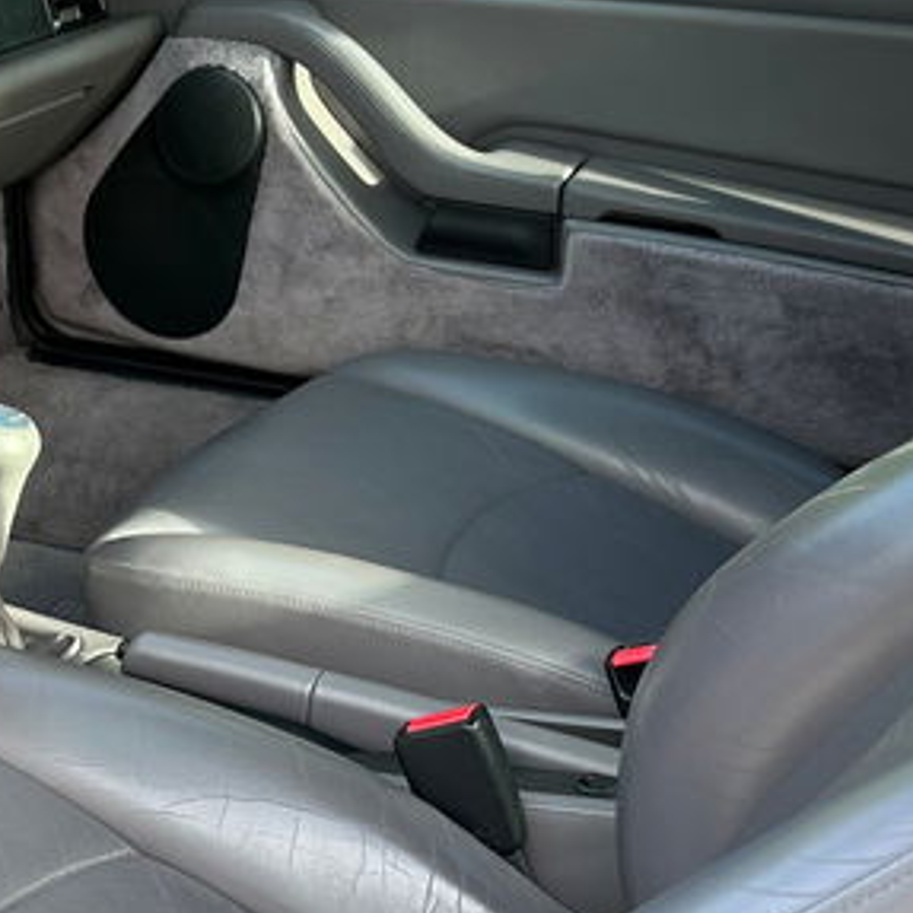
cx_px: 105
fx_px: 2447
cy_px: 493
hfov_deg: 20.7
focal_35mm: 82
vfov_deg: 21.1
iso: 40
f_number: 1.5
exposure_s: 1/161
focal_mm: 5.7
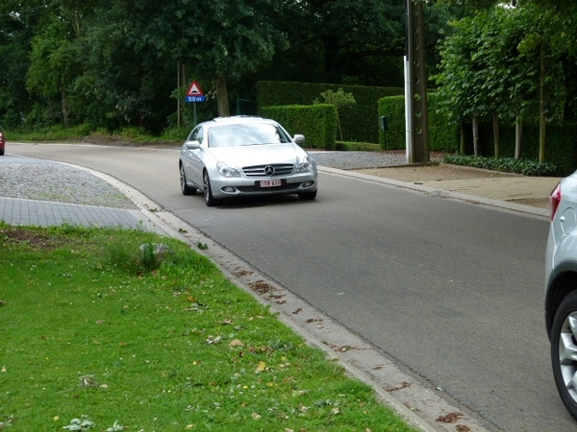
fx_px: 1200
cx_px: 288
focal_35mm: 72
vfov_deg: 20.4
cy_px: 216
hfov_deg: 27.0
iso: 100
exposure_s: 1/250
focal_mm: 12.9
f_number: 4
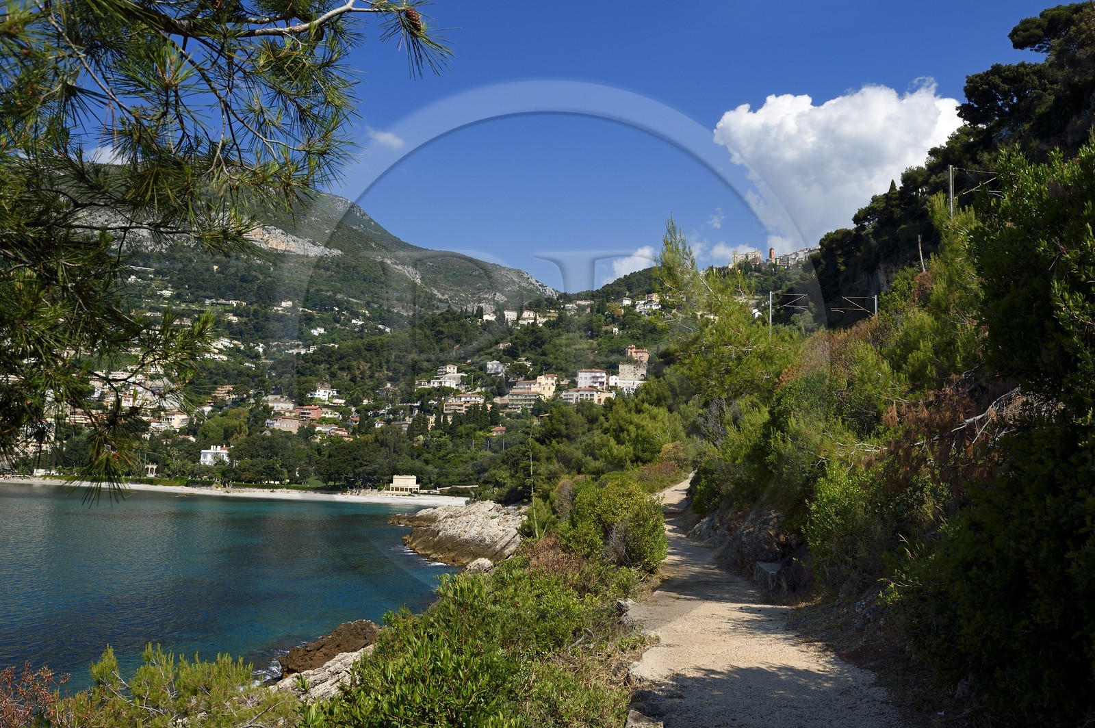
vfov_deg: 42.3
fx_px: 942
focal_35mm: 31
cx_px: 548
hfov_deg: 60.3
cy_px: 364
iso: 200
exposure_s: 1/250
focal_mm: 31
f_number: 13
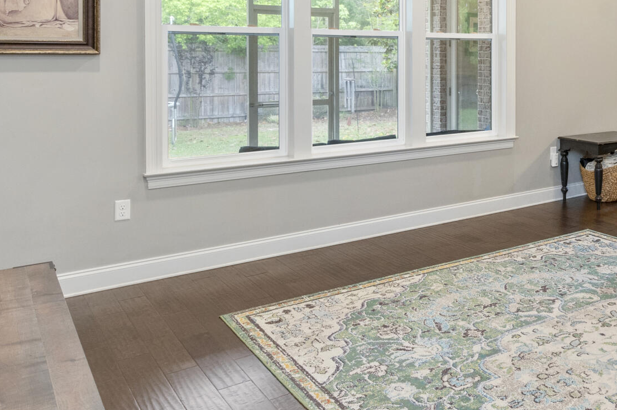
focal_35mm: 38
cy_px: 60
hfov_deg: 43.3
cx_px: 621
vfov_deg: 33.6
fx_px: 651
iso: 800
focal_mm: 14
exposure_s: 1/25
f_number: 8
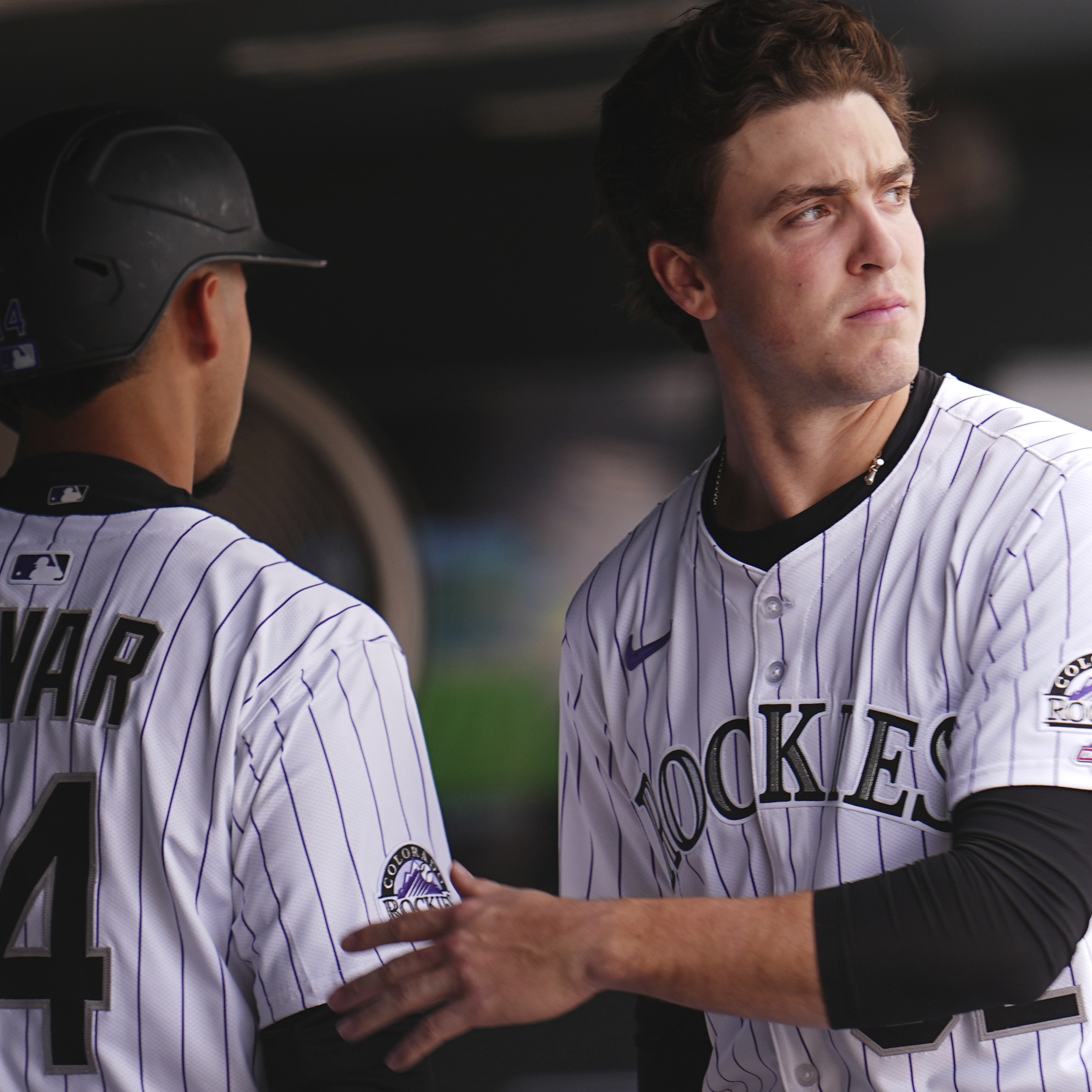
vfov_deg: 2.3
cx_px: 699
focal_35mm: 764
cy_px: 546
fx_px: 27267
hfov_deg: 2.3
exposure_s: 1/400
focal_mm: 400
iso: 200
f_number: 3.5
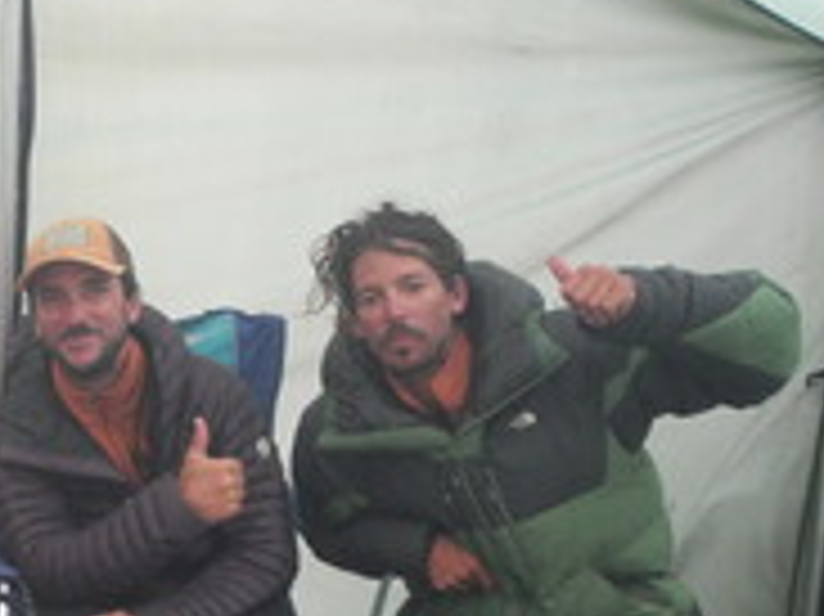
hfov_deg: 25.2
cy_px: 513
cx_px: -176
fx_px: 1641
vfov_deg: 21.0
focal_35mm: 69
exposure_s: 1/16.8
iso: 400
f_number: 2.8
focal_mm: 6
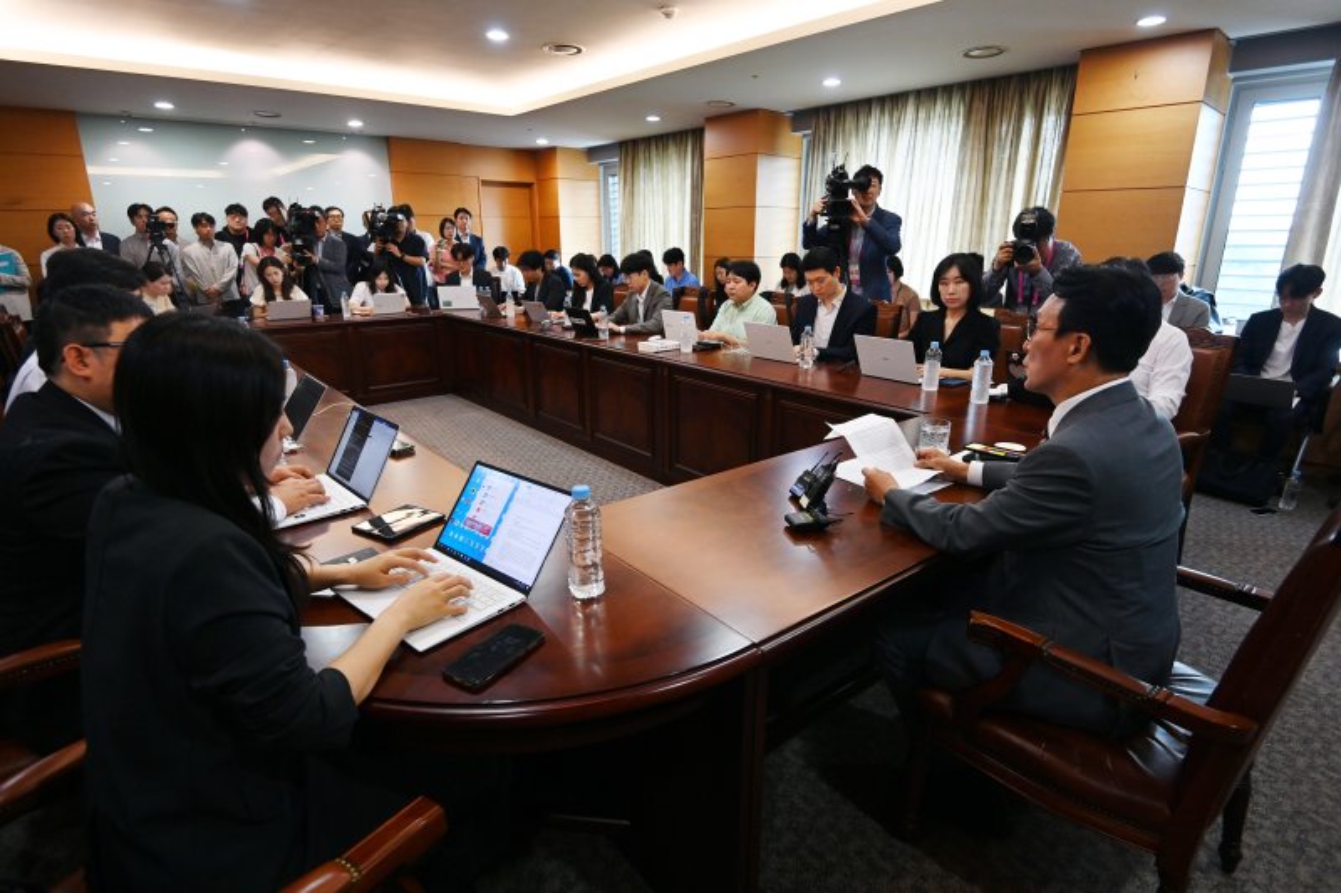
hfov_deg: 90.0
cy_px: 446
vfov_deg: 67.4
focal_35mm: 18
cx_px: 670
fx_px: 670
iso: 1600
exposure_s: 1/160
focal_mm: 18
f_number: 4
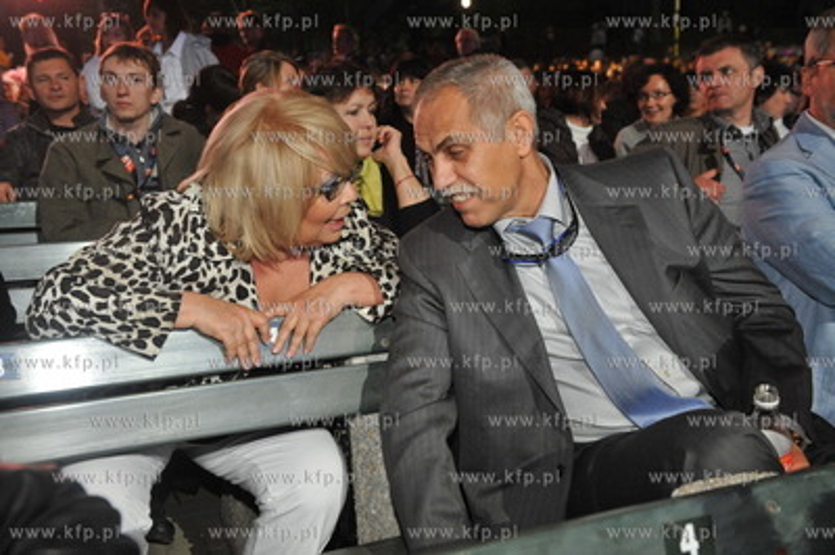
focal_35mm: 36
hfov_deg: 53.2
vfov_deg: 36.8
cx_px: 418
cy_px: 278
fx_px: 834
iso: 3200
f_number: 5.6
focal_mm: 36
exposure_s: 1/125
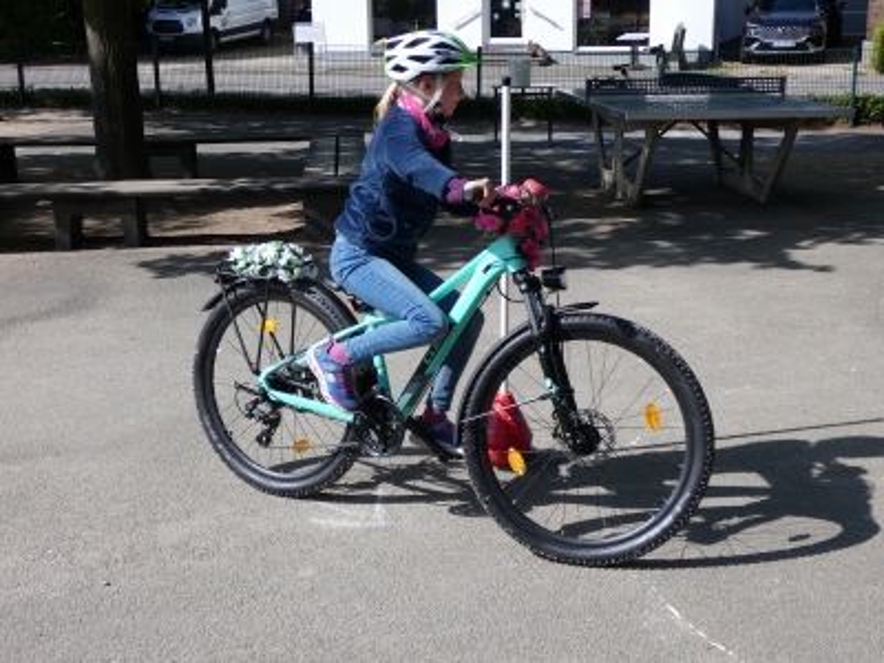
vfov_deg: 30.3
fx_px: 1226
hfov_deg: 39.7
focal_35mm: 48
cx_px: 442
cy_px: 332
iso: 80
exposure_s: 1/640
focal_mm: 8.6
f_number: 3.8
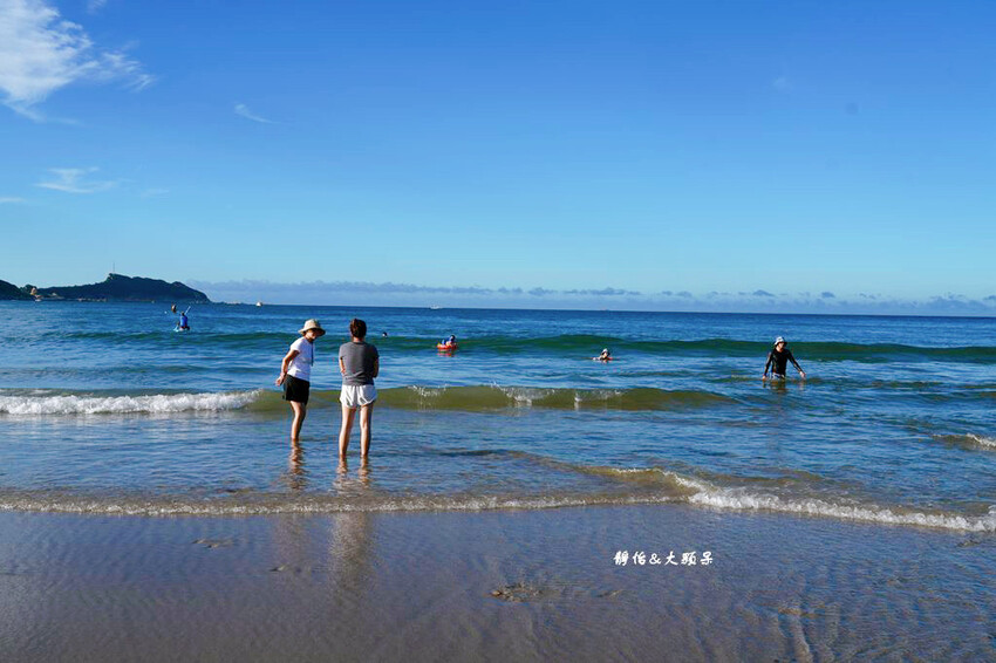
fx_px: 1051
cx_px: 498
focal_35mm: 38
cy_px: 332
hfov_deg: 50.7
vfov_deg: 35.0
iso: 320
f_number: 8
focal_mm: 38
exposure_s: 1/1250
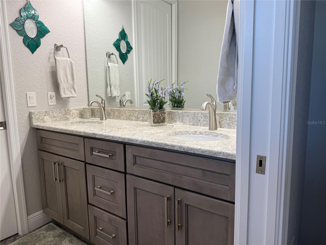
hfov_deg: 71.6
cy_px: 122
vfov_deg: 56.8
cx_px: 163
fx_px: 226
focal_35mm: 24
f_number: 1.78
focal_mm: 6.76
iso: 80
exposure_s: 1/120
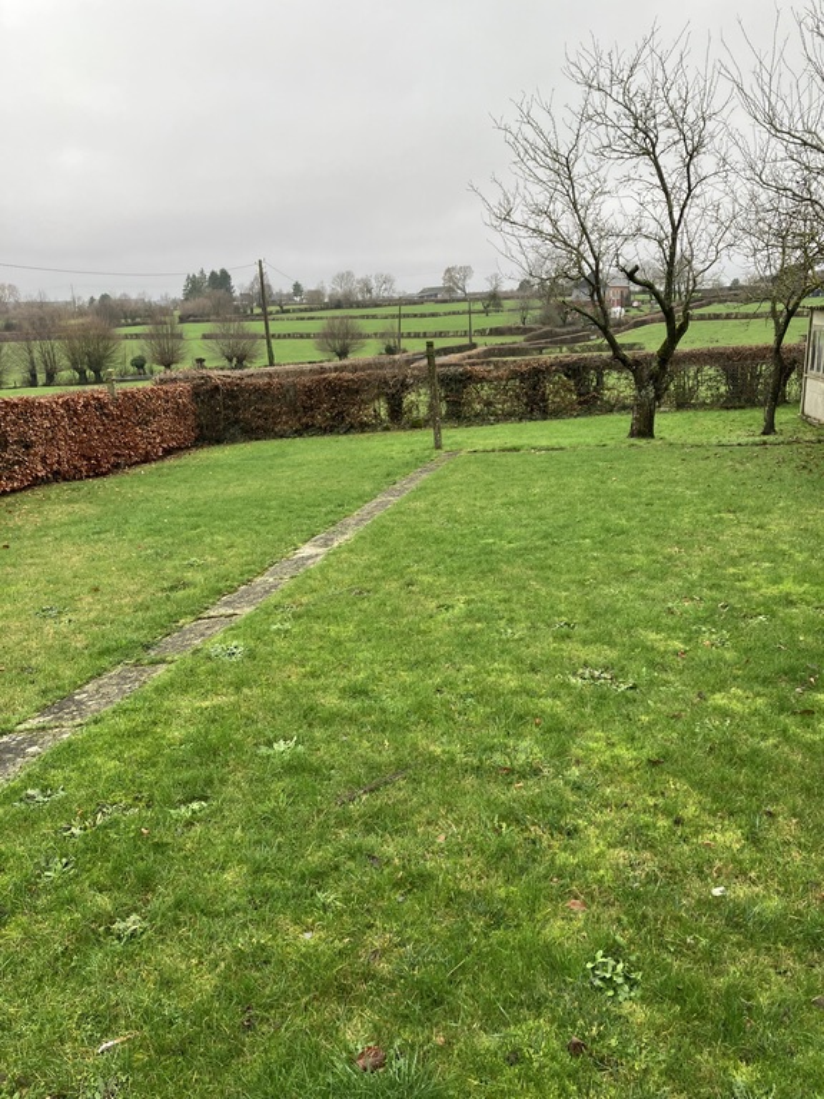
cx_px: 412
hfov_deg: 49.7
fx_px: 889
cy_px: 550
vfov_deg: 63.4
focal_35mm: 28
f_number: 1.8
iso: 25
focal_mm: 3.99
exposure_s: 1/154
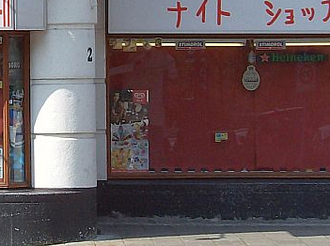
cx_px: -71
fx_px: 2360
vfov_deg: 5.9
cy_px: -70
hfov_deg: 7.9
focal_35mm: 248
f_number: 6.9
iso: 100
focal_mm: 14.1
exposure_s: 1/291
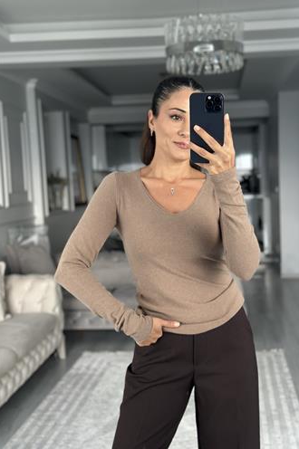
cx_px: 169
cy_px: 222
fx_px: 636
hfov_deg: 26.4
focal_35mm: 51
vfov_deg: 38.9
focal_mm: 6.86
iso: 250
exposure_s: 1/60
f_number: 1.78
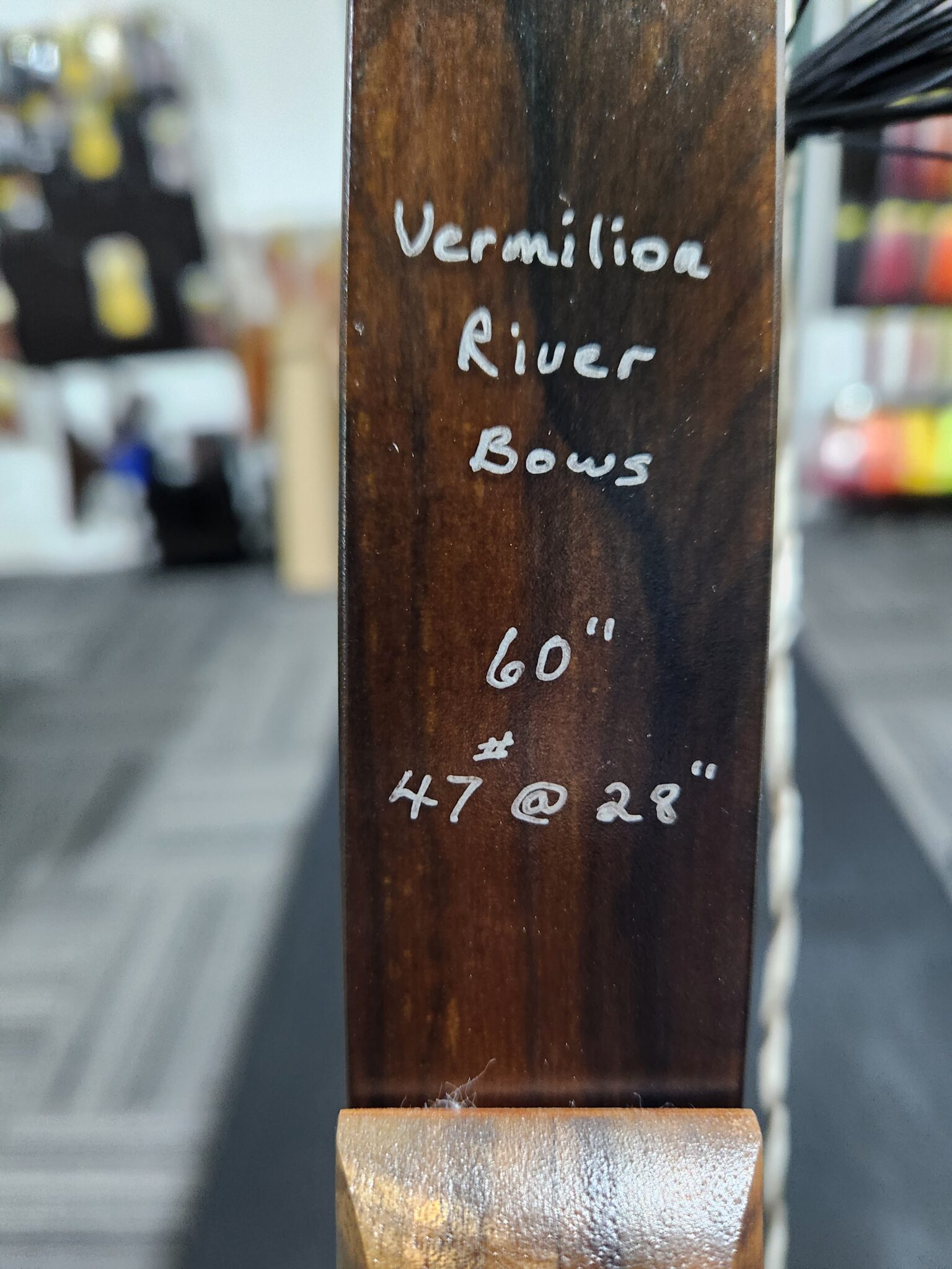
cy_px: 634
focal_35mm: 23
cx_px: 476
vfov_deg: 73.9
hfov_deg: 58.9
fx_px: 843
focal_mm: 5.4
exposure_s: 1/24
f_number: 1.8
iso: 640
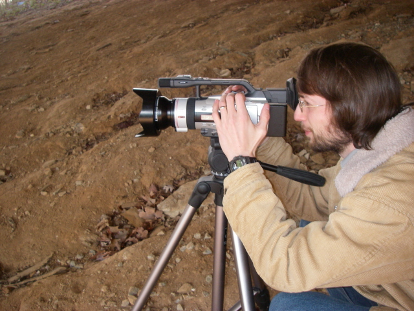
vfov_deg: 37.7
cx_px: 207
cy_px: 156
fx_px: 454
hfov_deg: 49.0
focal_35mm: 38
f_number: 3.3
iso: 200
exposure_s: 1/40
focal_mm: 6.3
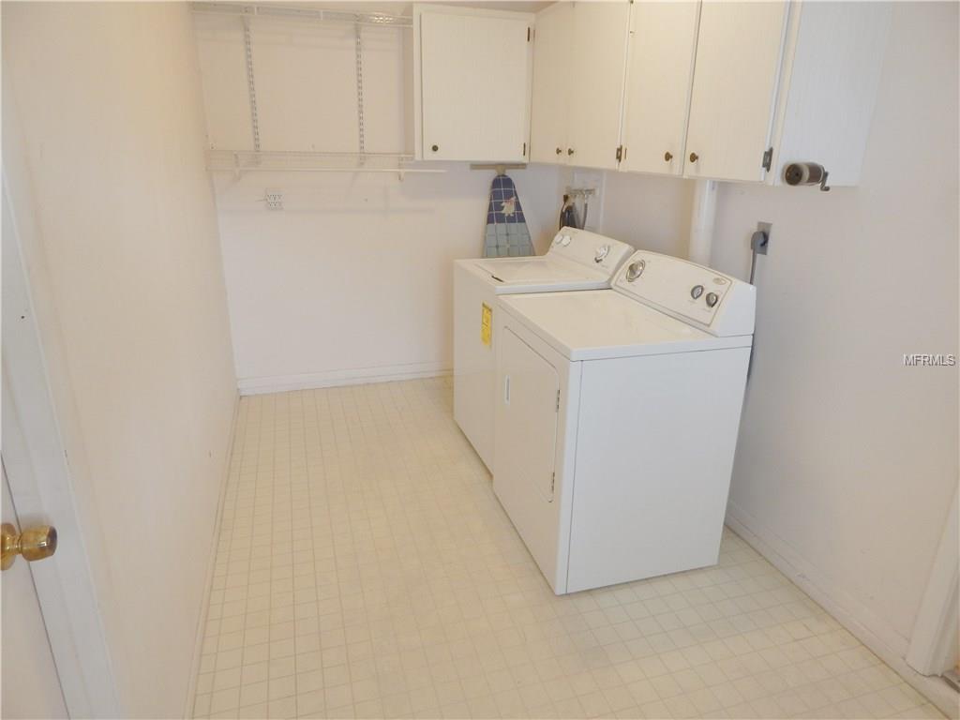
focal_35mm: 22
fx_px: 610
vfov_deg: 61.1
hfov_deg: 76.4
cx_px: 480
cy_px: 360
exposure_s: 1/40
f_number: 3
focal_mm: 4
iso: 125
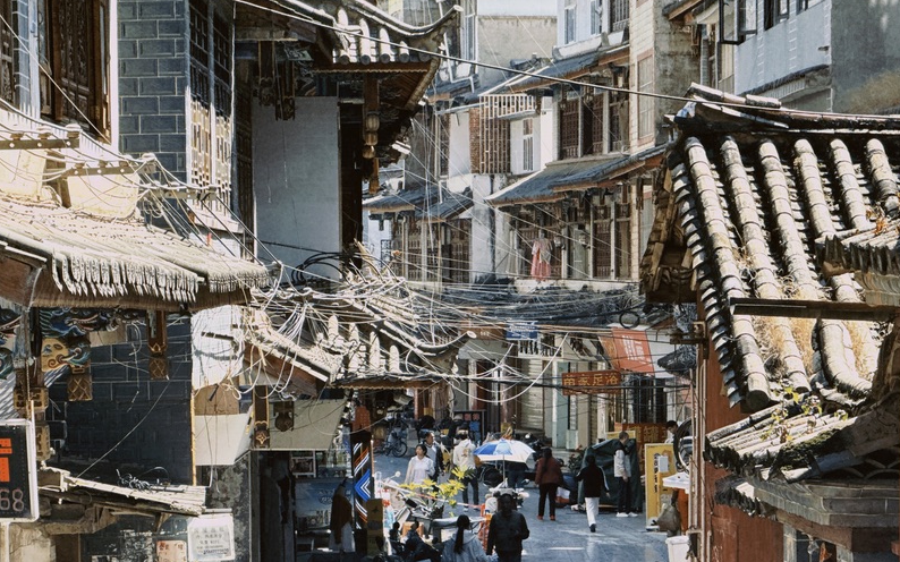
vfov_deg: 8.0
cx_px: 351
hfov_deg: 12.8
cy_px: 422
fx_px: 4022
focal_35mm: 164
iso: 64
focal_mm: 15.66
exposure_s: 1/361
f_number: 2.8
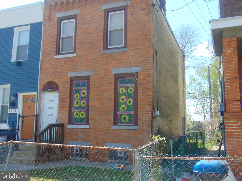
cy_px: 90
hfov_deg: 52.6
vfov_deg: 40.7
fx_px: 245
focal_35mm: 35
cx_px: 121
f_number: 3.2
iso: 80
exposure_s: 1/400
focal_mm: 6.3
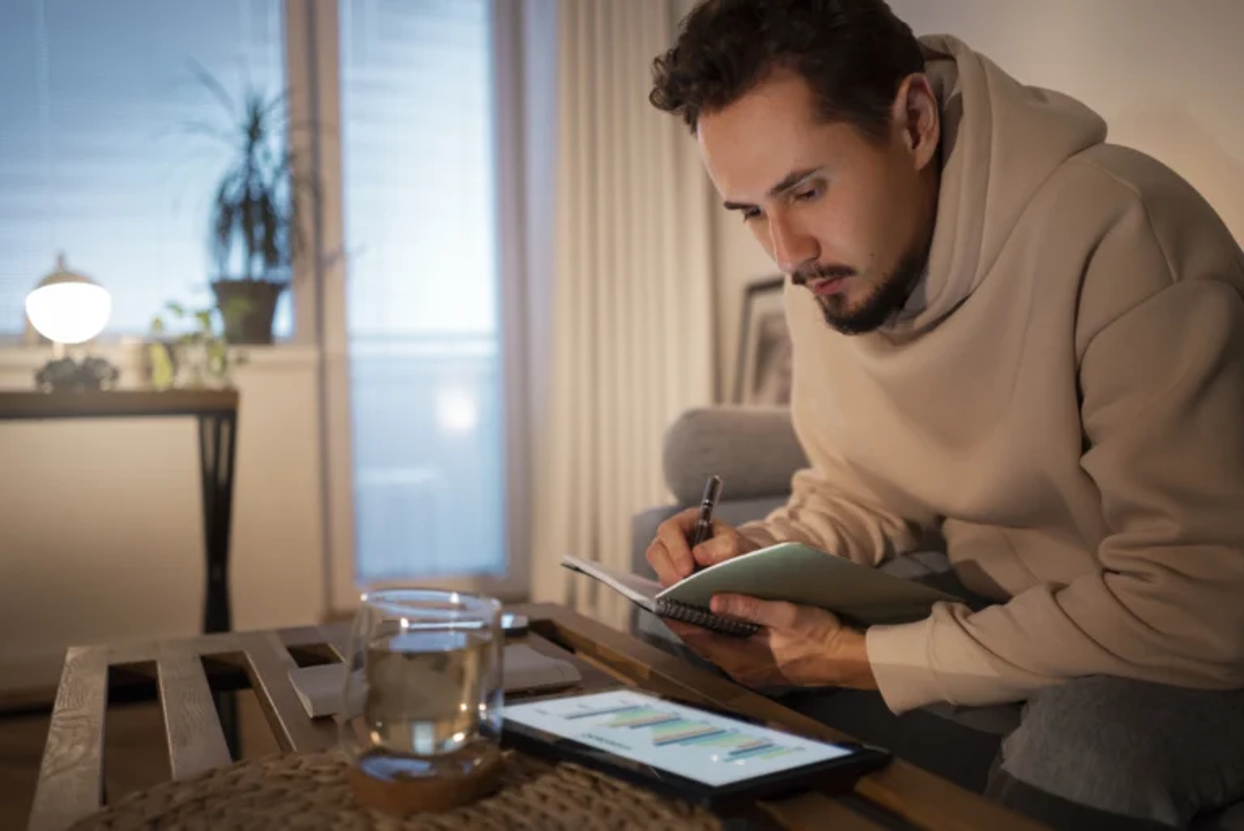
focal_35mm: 35
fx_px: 1210
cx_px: 622
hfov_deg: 54.4
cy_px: 416
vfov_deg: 37.9
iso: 1600
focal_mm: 35
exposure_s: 1/125
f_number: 2
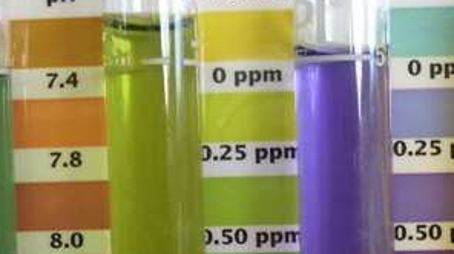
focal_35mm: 109
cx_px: 198
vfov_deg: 11.0
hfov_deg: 19.6
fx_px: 1311
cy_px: 220
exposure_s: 1/60
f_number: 2.8
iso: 64
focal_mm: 6.2
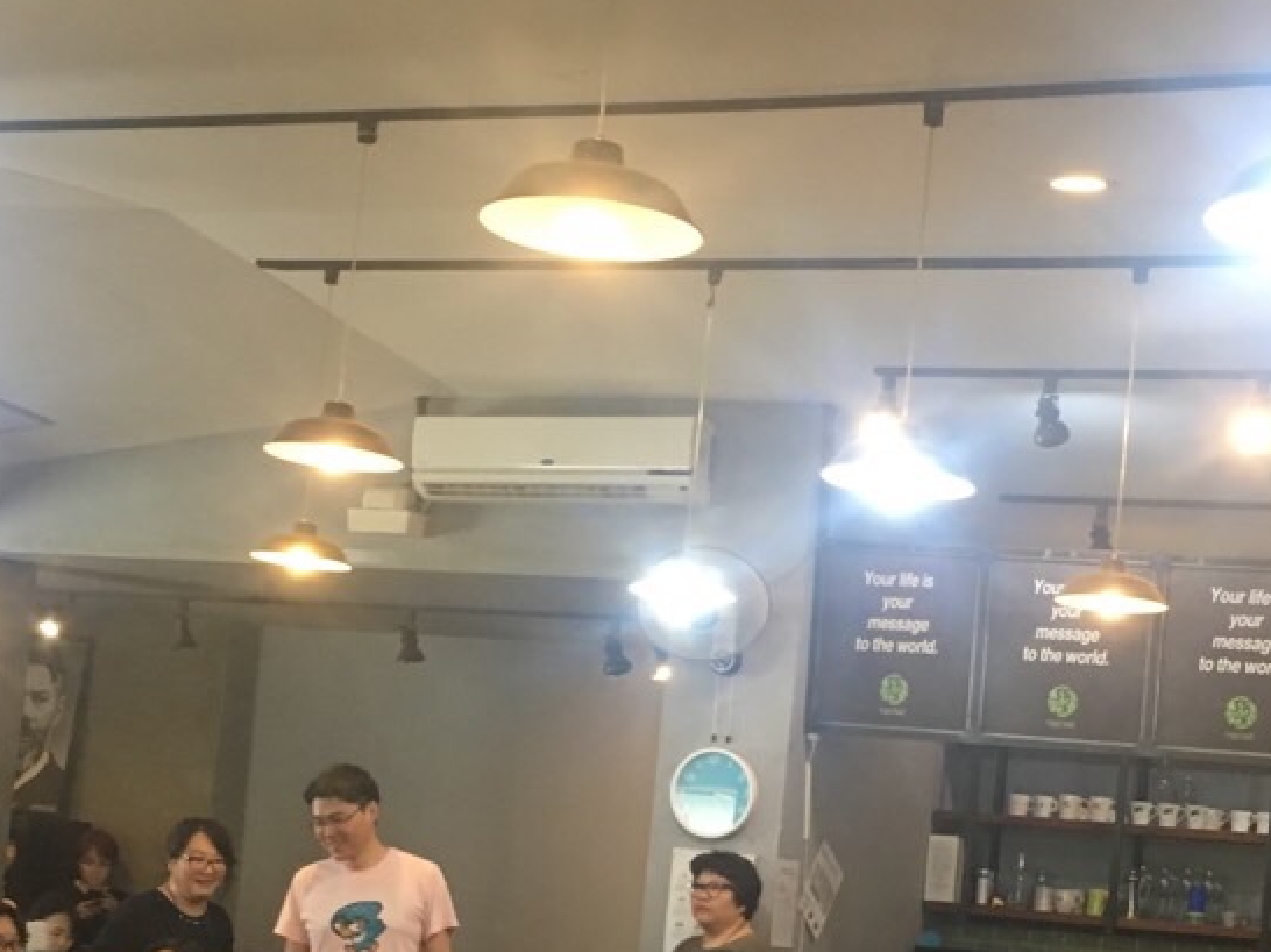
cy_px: 789
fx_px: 2496
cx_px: 803
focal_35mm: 68
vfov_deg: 21.3
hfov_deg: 28.5
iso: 160
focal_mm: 4.15
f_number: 2.2
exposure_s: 1/30
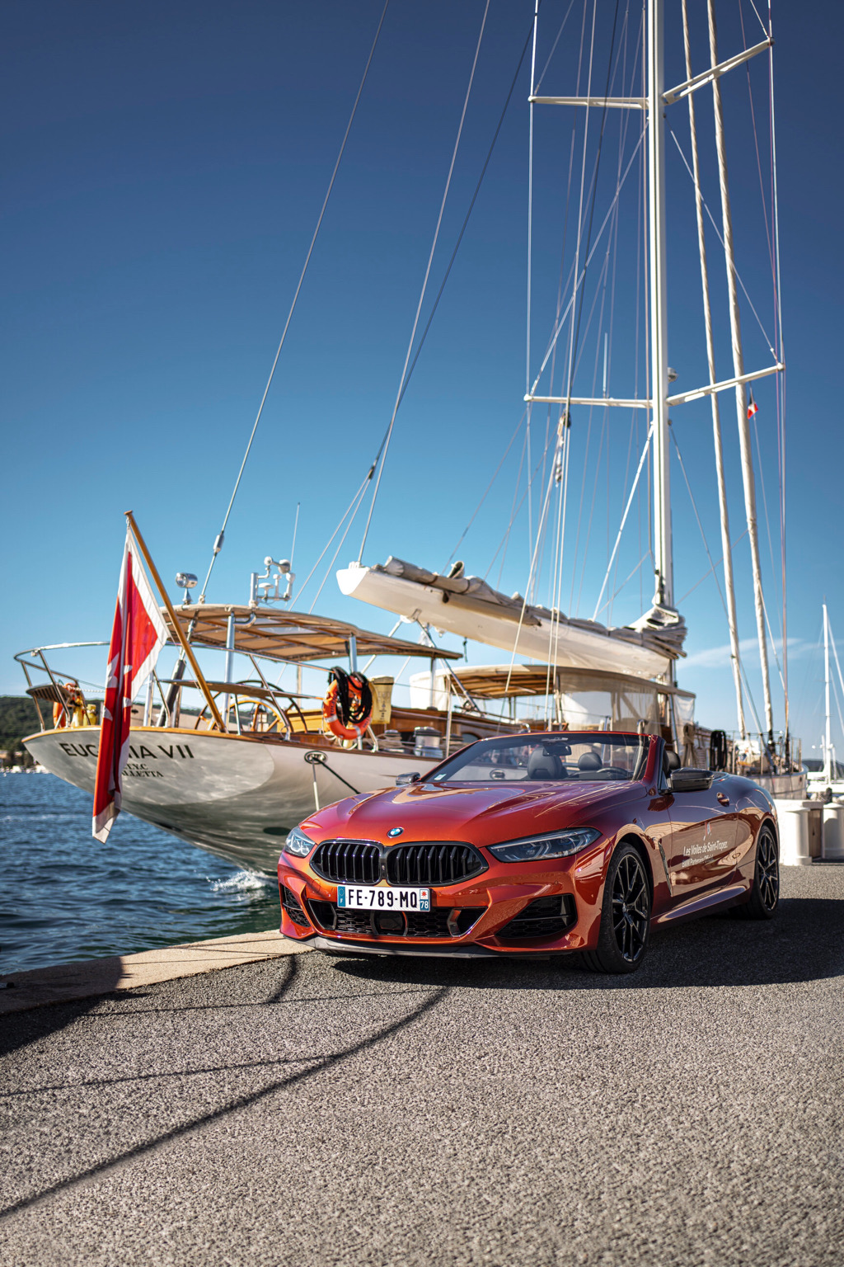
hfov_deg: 37.9
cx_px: 422
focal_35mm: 35
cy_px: 634
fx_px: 1231
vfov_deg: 54.4
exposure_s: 1/1000
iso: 50
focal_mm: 35
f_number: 1.8
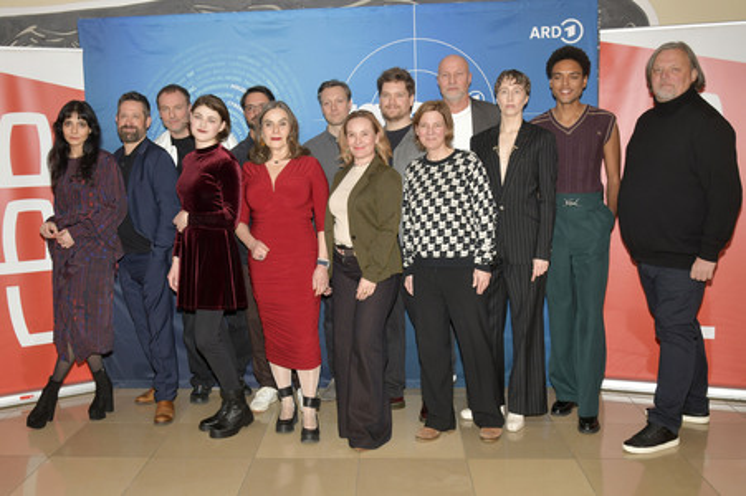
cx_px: 373
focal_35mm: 34
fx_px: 704
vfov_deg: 38.8
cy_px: 248
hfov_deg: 55.8
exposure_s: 1/200
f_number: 5.6
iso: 640
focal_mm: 34
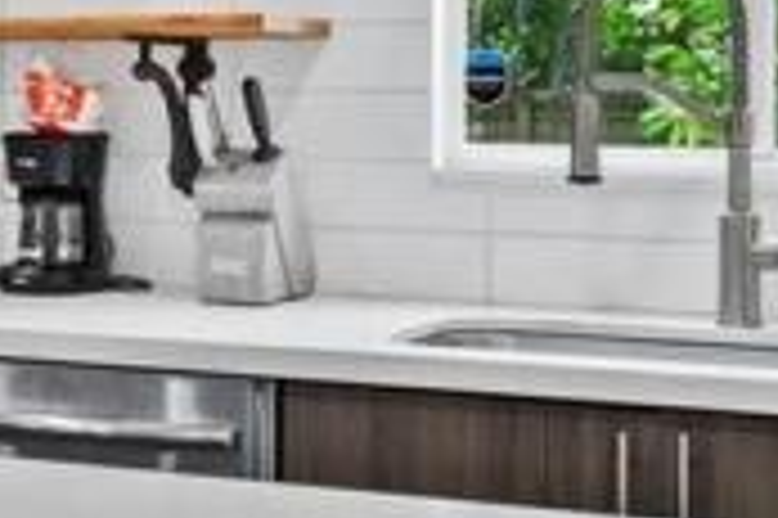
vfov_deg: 13.7
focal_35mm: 100
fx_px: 2159
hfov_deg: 18.6
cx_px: -304
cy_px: 230
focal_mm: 16
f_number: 8
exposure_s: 1
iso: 200
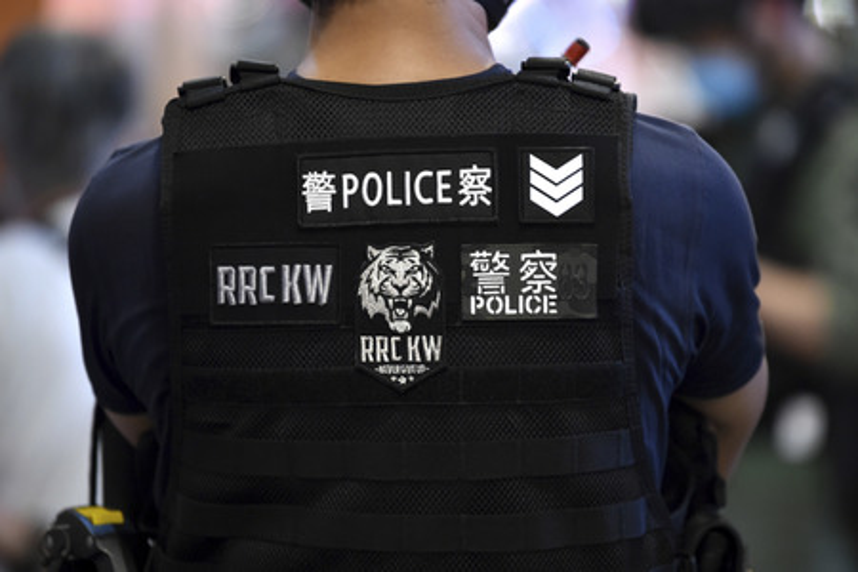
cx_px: 429
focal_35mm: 200
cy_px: 286
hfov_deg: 10.3
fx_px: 4766
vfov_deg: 6.9
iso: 3200
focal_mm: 200
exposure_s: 1/160
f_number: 2.8
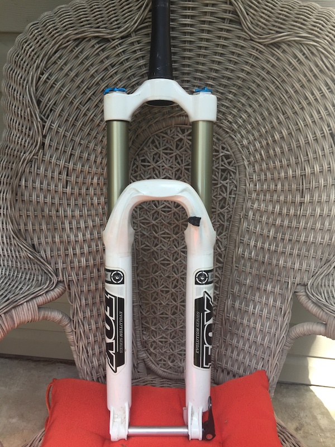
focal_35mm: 29
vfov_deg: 61.7
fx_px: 374
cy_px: 224
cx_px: 168
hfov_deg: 48.2
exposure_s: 1/120
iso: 40
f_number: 2.2
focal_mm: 4.15
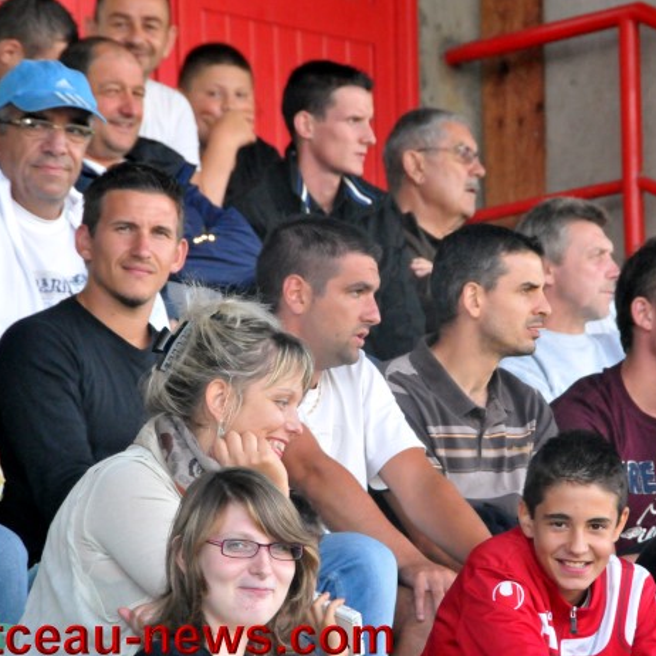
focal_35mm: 386
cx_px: 376
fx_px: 8276
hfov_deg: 4.5
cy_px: 327
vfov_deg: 4.5
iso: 3200
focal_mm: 200
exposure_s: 1/250
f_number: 11
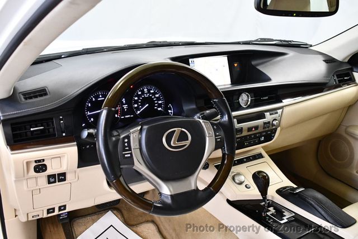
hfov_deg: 53.1
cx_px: 179
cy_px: 120
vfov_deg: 36.9
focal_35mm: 36
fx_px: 358
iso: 2500
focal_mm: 18
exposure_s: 1/125
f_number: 3.5
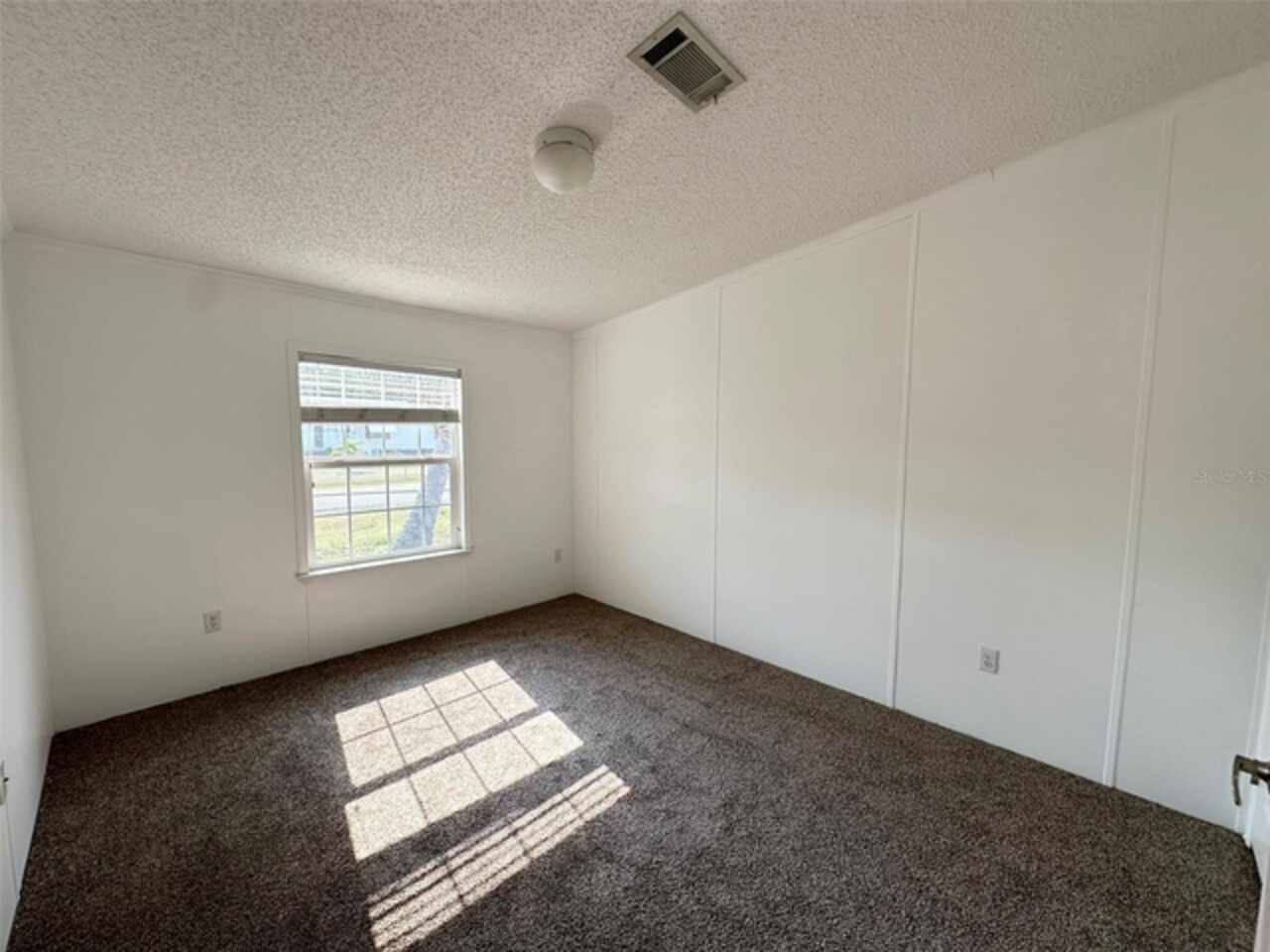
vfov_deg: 85.7
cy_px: 476
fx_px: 514
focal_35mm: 14
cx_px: 635
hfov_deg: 102.1
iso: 40
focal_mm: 2.22
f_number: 2.2
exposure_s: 1/222
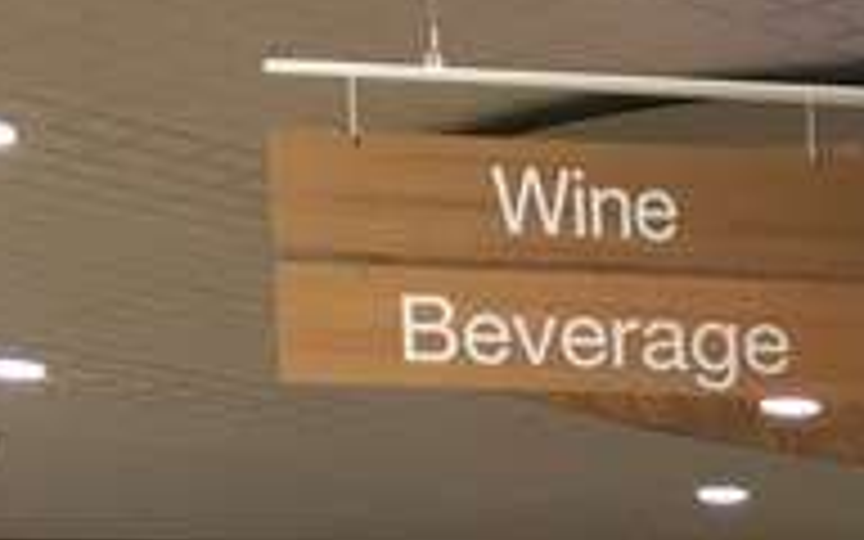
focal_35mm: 128
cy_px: 1246
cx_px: 1701
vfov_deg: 9.3
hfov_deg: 13.9
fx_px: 3014
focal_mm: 4.15
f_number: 2.2
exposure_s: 1/30
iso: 64
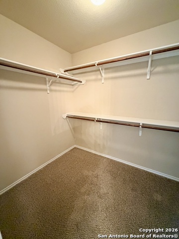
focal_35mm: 14
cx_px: 90
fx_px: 97
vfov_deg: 102.1
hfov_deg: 85.7
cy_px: 120
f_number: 2.2
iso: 1000
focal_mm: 2.22
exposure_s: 1/60
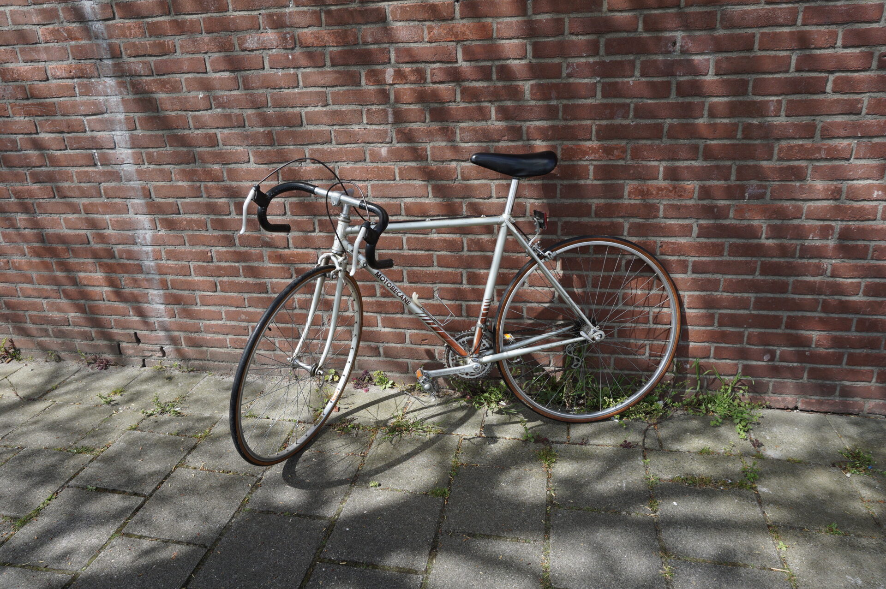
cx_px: 443
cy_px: 294
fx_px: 590
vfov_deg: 53.1
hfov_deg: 73.8
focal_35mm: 24
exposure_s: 1/200
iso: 100
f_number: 5.6
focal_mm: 16
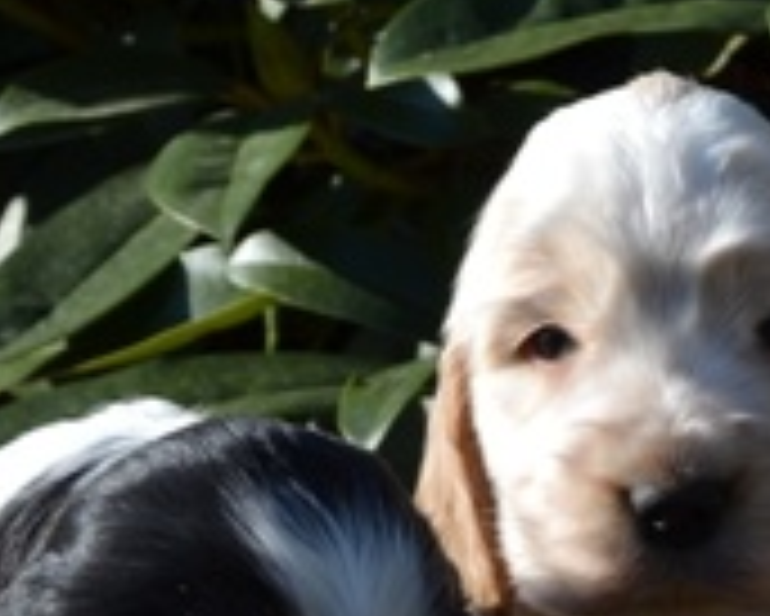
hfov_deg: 11.3
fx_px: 3603
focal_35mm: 158
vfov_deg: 9.7
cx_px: 1400
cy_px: 555
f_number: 7.1
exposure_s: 1/200
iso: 100
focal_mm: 24
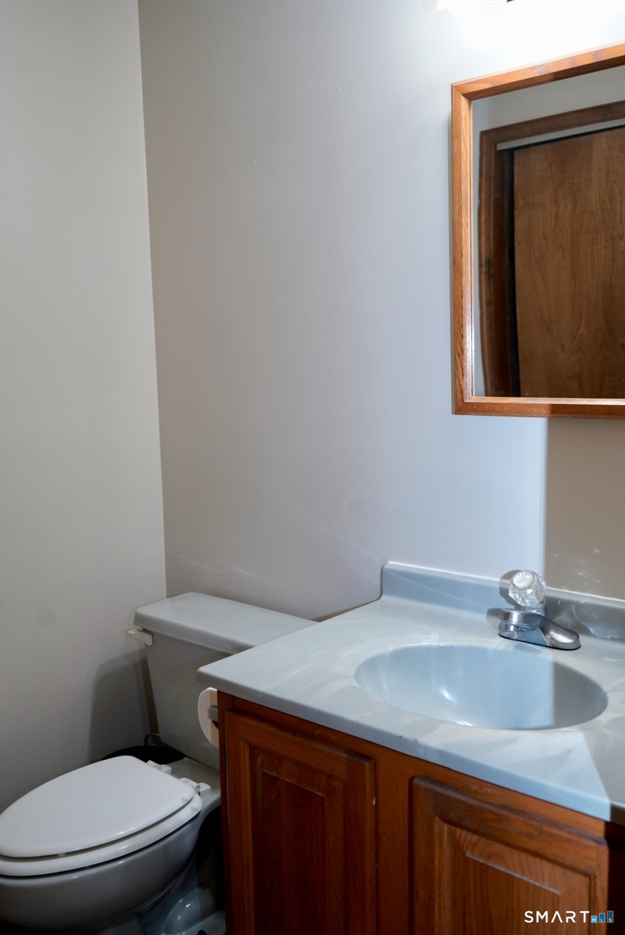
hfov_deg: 41.2
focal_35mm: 32
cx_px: 312
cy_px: 468
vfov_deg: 58.7
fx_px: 832
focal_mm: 32
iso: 1600
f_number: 4
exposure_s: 1/160
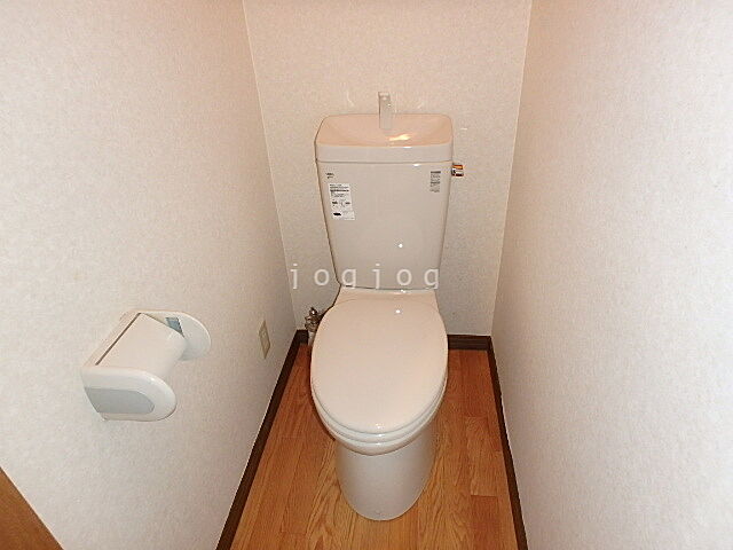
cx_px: 366
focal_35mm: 21
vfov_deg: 63.4
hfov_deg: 79.0
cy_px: 275
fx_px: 445
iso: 400
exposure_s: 1/30
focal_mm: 3.7
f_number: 3.5
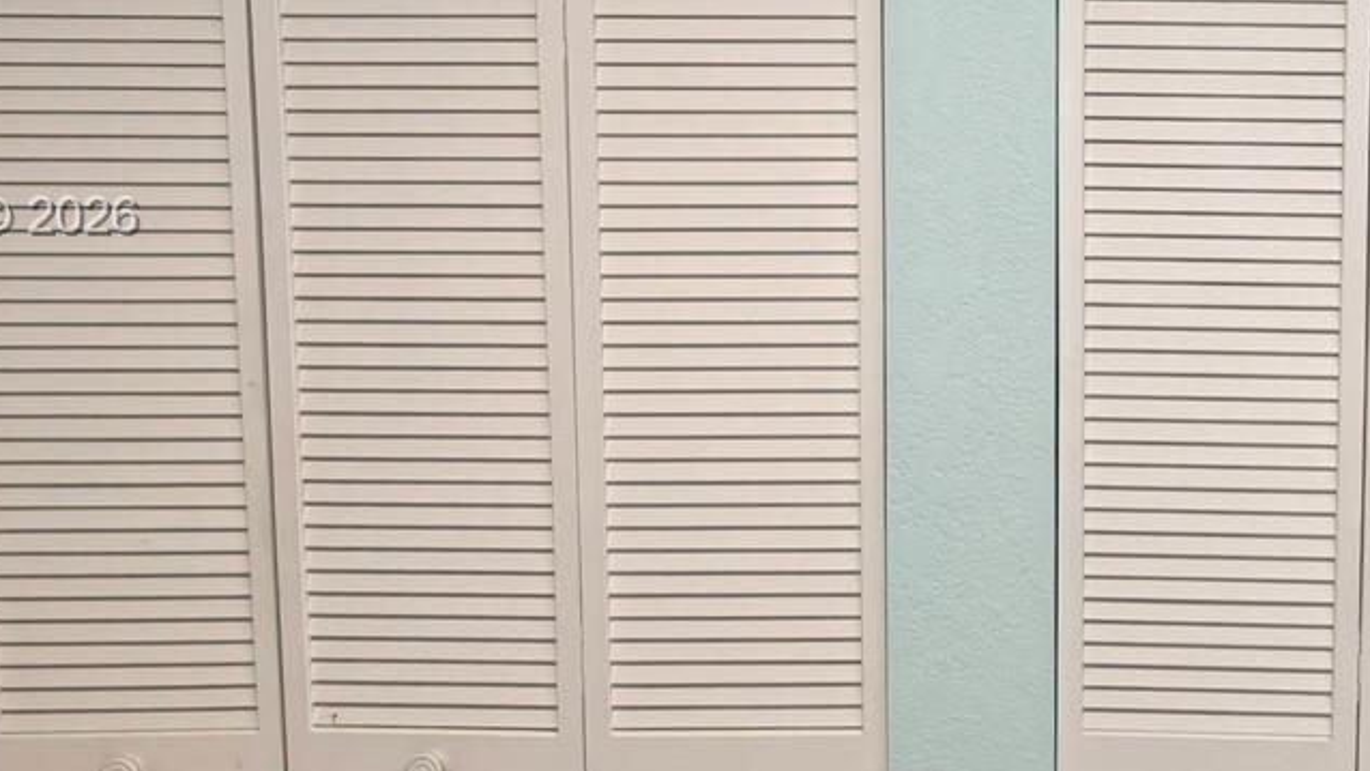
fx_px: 1490
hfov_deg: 45.5
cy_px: 219
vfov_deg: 28.7
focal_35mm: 41
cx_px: 1187
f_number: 2
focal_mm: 2.3
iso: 320
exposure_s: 1/120
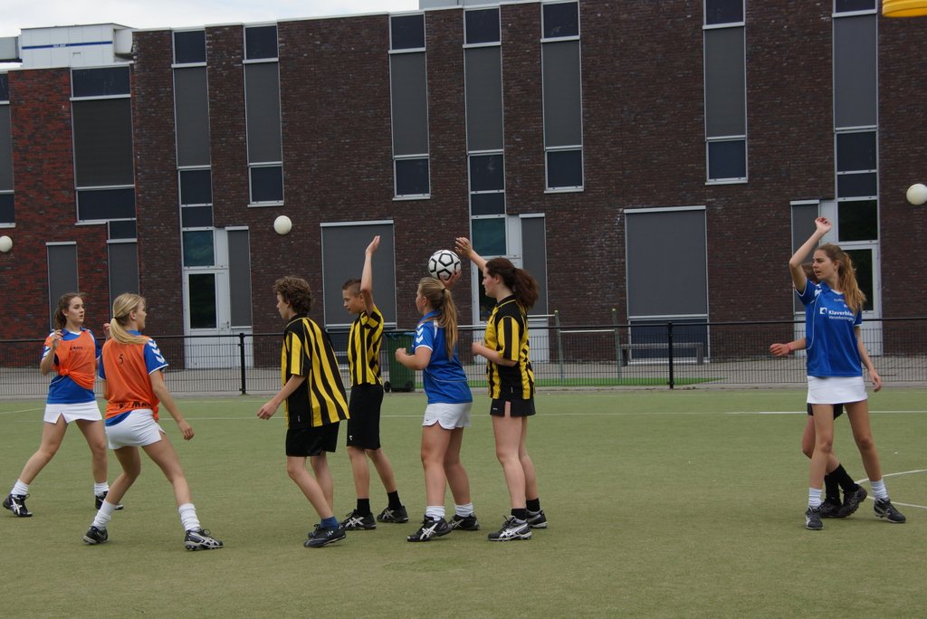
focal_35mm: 68
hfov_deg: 29.8
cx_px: 464
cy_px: 310
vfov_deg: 20.2
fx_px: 1739
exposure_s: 1/640
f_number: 6.3
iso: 200
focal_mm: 45
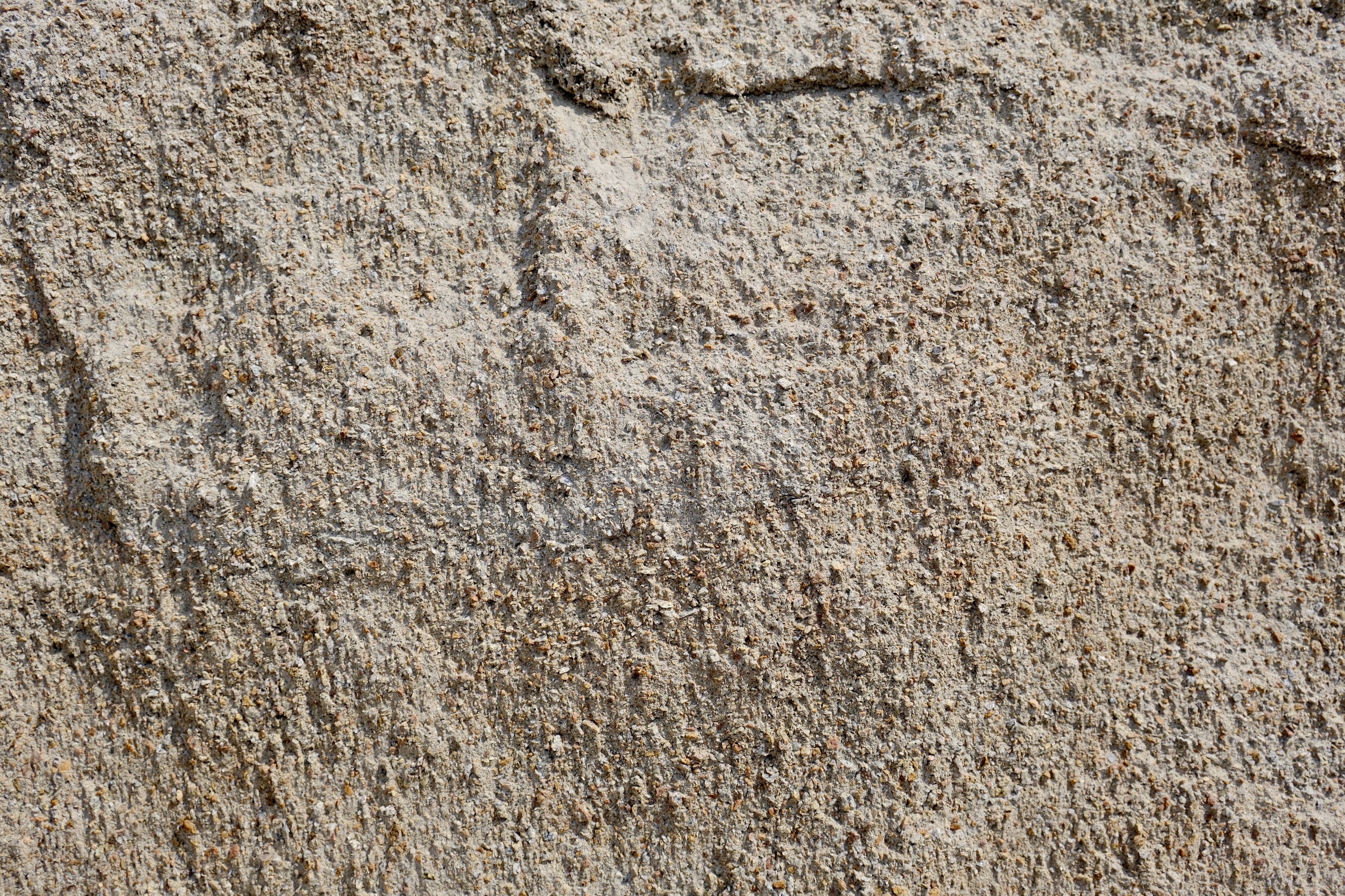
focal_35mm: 36
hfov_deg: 53.1
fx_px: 1345
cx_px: 672
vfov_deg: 36.9
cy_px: 448
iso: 160
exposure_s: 1/1300
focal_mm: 24.3
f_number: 5.6
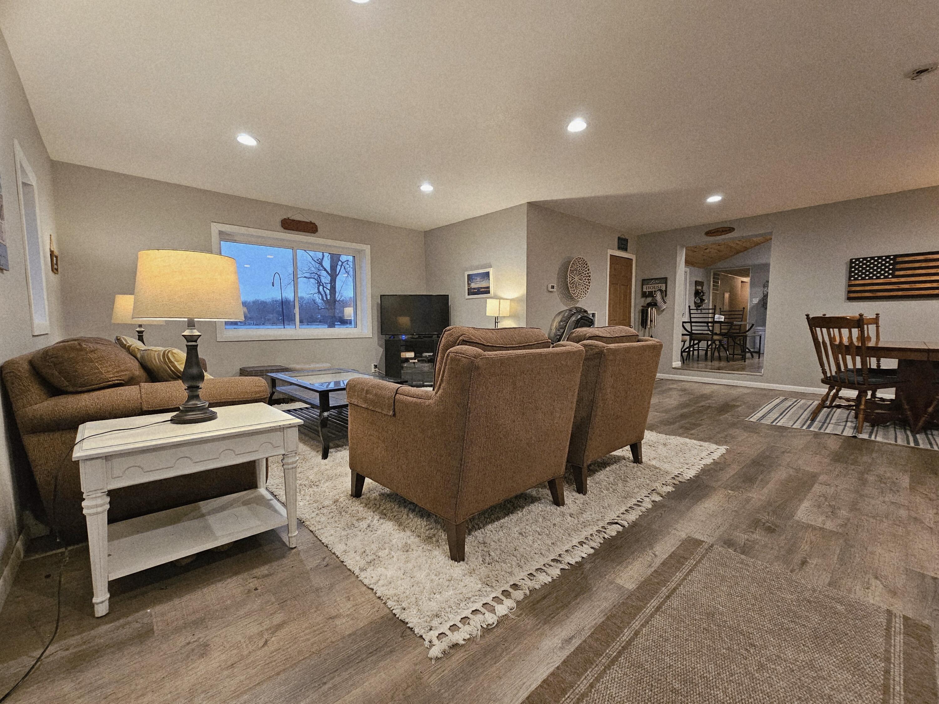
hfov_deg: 106.2
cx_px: 470
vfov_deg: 89.9
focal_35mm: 13
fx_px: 353
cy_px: 352
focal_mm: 2.2
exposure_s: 1/60.2
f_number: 2.2
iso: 400
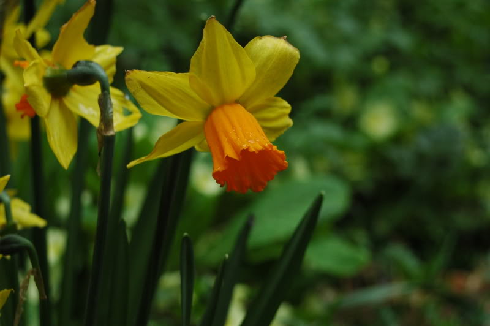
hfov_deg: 18.2
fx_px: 1530
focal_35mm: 112
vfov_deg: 12.2
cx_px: 245
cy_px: 163
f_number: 8
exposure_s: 1/125
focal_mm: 75
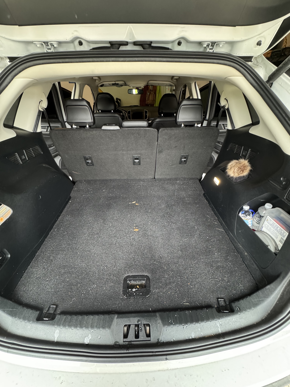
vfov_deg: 102.1
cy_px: 194
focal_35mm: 14
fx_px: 156
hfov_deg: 85.7
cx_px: 145
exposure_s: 1/50
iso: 320
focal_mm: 2.22
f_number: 2.2
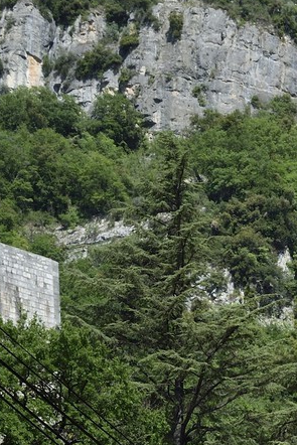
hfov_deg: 8.3
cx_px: 521
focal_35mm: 159
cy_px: 791
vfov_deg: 11.9
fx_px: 1966
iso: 200
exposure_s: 1/200
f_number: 13
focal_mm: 44
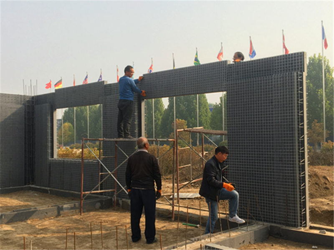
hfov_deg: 61.7
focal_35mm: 29
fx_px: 280
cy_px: 125
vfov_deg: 48.2
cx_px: 167
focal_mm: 4.15
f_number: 2.2
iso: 25
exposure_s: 1/732
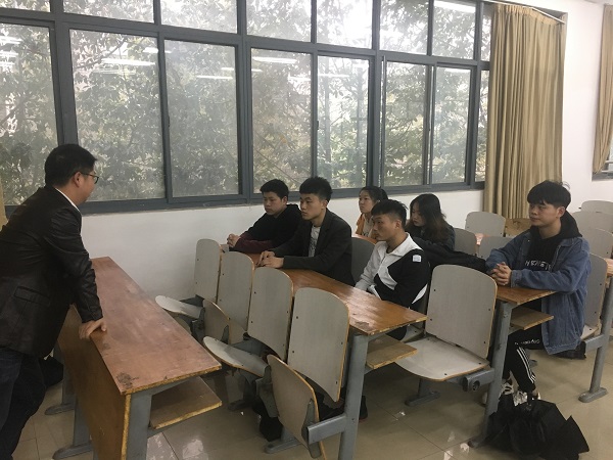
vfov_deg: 48.2
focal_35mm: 29
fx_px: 514
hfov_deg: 61.7
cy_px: 230
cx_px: 306
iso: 160
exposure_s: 1/33
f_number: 2.2
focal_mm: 4.15
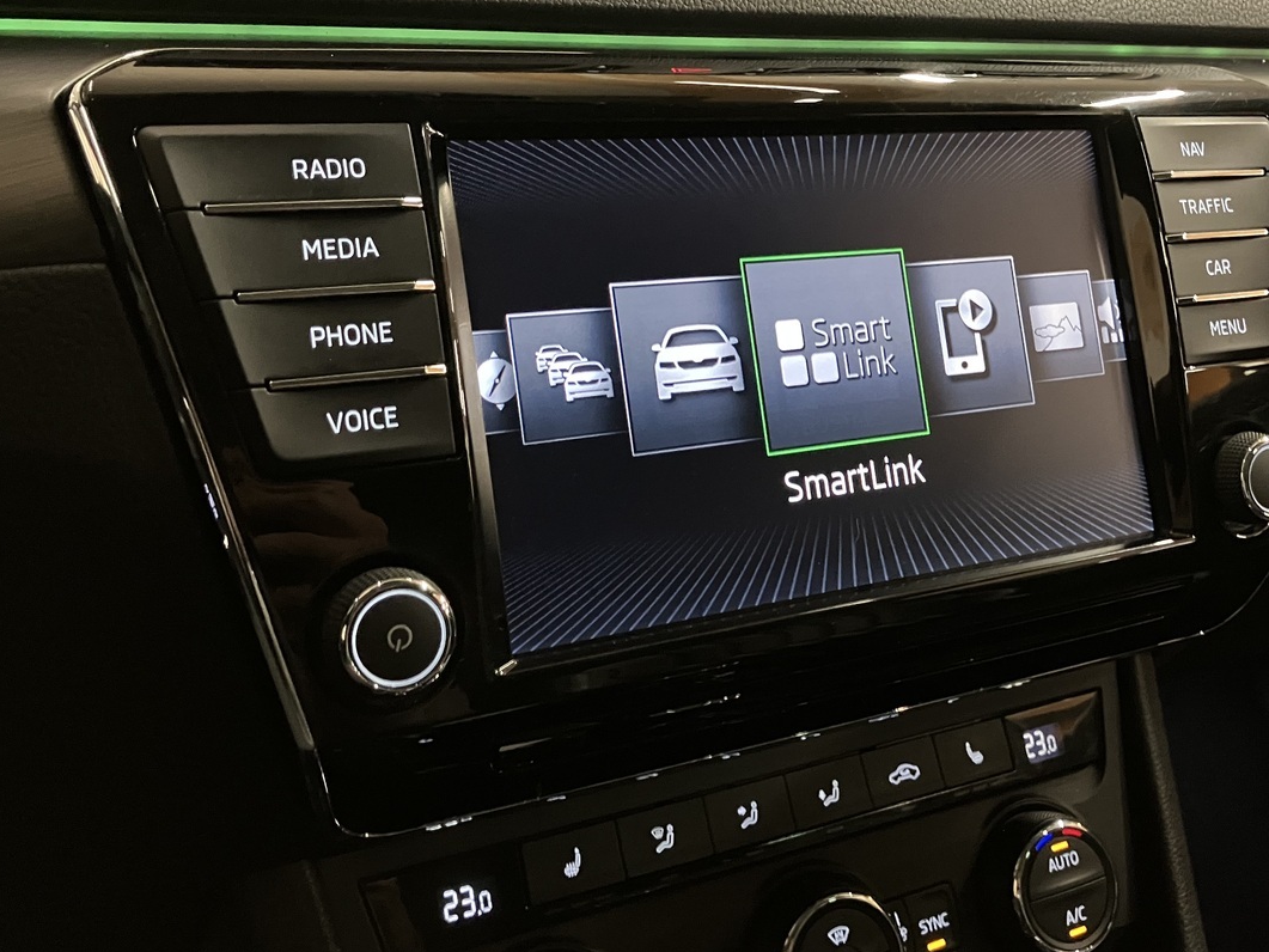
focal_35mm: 38
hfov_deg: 48.8
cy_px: 397
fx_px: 1393
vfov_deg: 37.6
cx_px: 733
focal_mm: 3.99
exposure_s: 1/19
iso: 640
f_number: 1.8
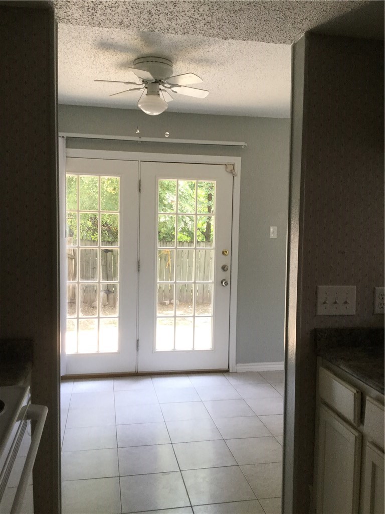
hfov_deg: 45.4
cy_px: 257
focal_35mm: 31
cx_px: 192
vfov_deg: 58.4
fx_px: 460
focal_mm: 3.3
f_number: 2.4
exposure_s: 1/30
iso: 25
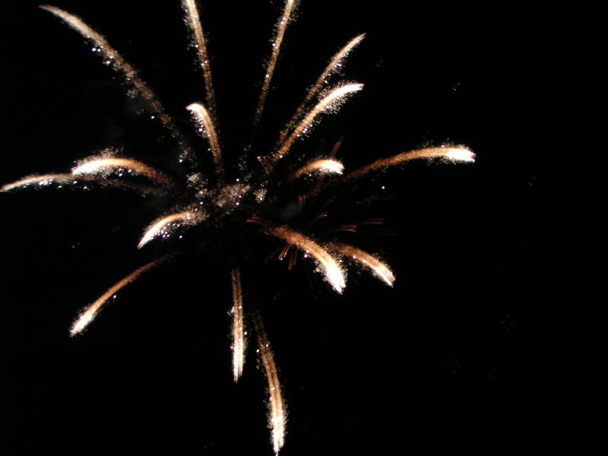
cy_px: 228
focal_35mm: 38
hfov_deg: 49.0
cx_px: 304
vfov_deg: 37.7
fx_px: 667
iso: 200
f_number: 2.8
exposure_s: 1/6
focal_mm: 6
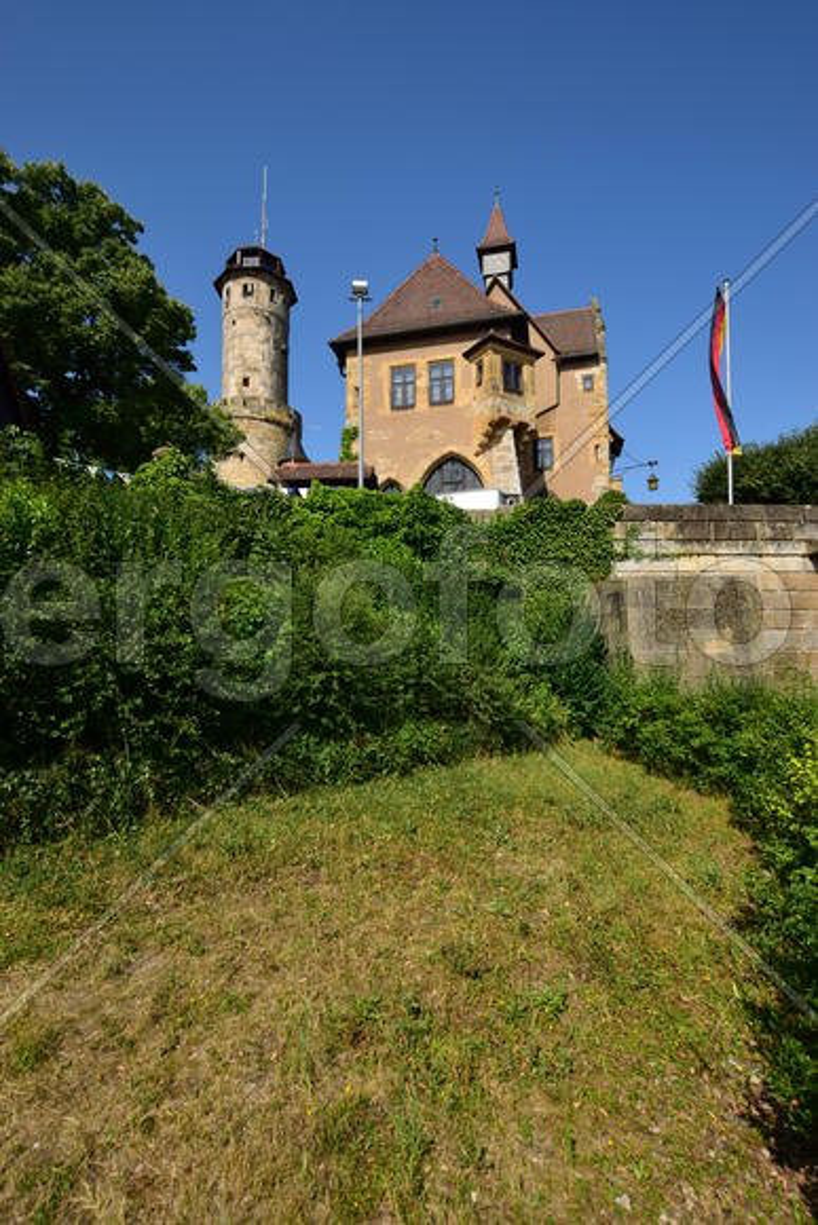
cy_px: 612
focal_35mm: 17
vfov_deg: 92.4
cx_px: 409
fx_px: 588
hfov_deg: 69.7
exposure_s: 1/160
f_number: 10
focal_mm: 11.5
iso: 100
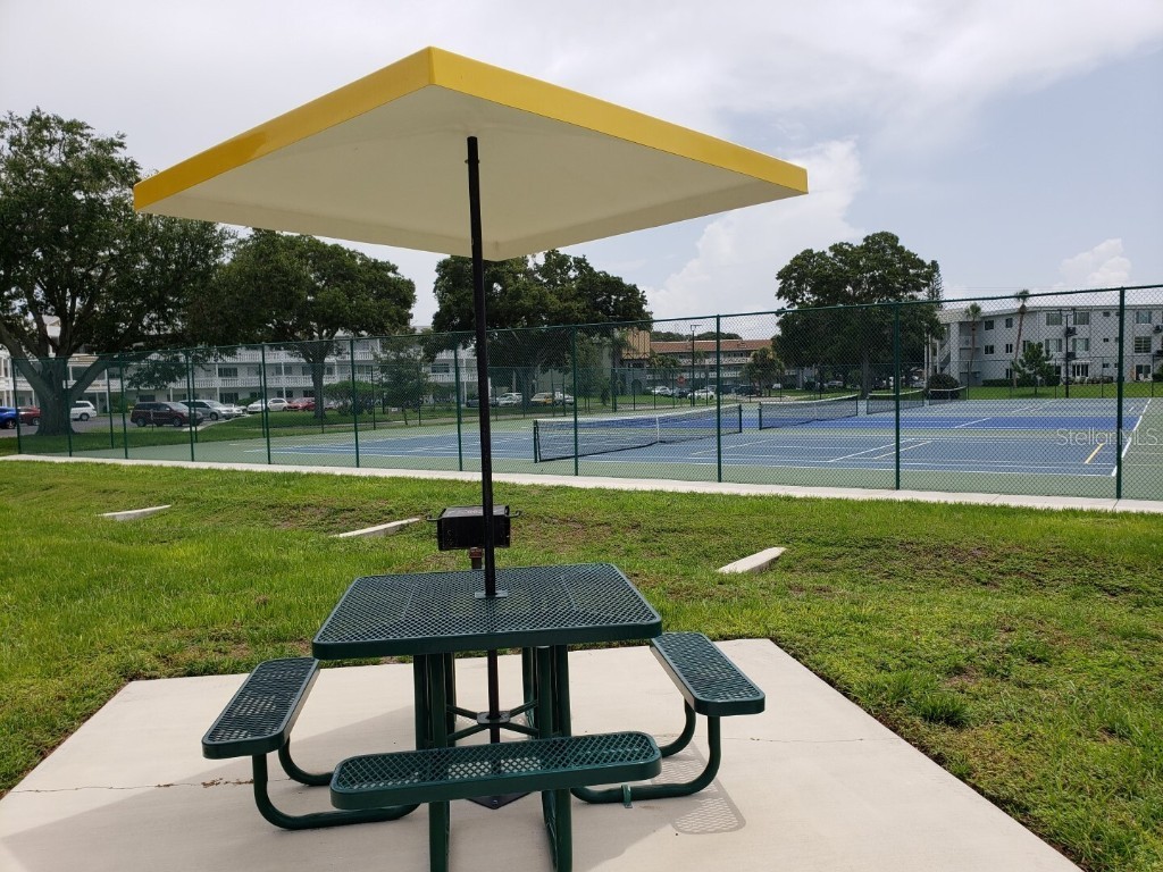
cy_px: 436
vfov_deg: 53.1
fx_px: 874
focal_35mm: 26
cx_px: 582
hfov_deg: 67.3
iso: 50
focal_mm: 4.3
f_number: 2.4
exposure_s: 1/1544
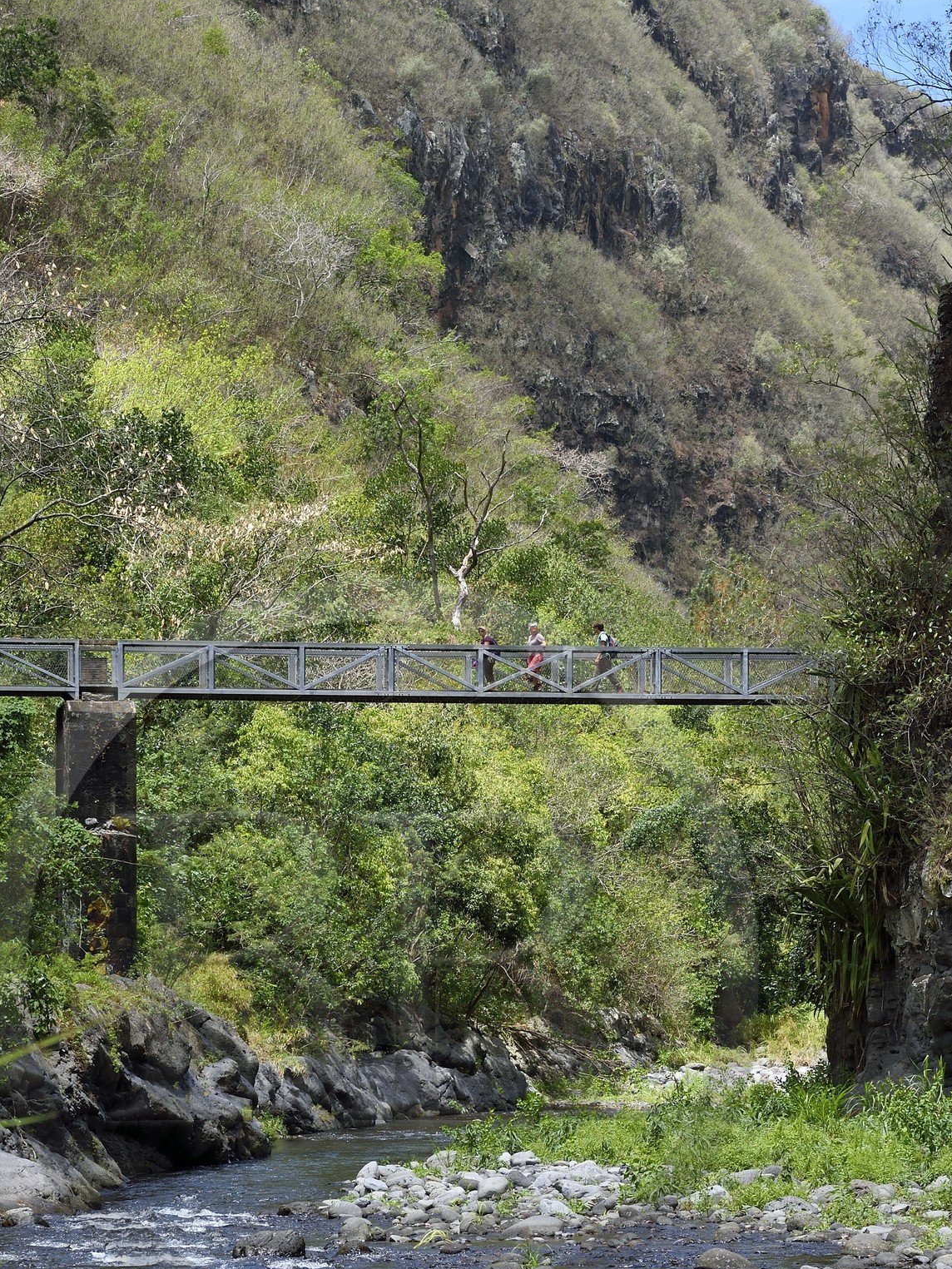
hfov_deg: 14.0
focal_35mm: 106
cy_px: 968
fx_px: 3886
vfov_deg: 18.4
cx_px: 372
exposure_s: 1/200
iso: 200
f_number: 11
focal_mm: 70
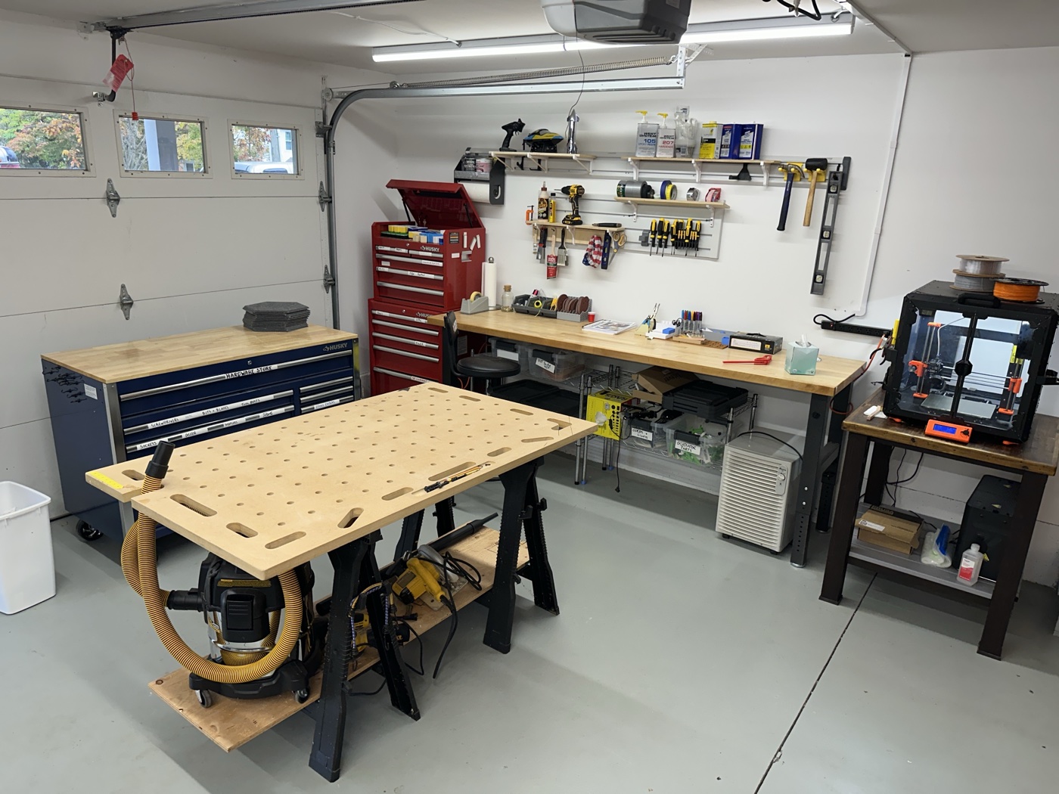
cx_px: 530
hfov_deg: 71.6
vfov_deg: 56.8
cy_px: 397
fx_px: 734
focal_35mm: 24
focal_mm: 6.86
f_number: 1.78
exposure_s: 1/120
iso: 160
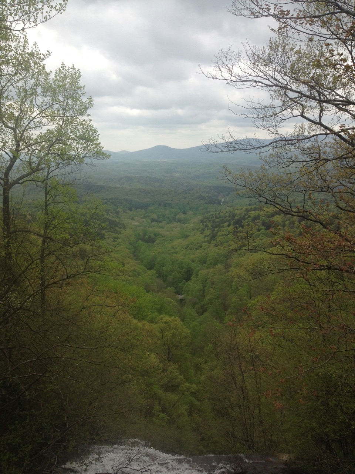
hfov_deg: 40.7
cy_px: 237
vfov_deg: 52.6
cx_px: 178
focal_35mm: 35
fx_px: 479
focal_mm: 4.28
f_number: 2.4
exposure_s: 1/789
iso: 50
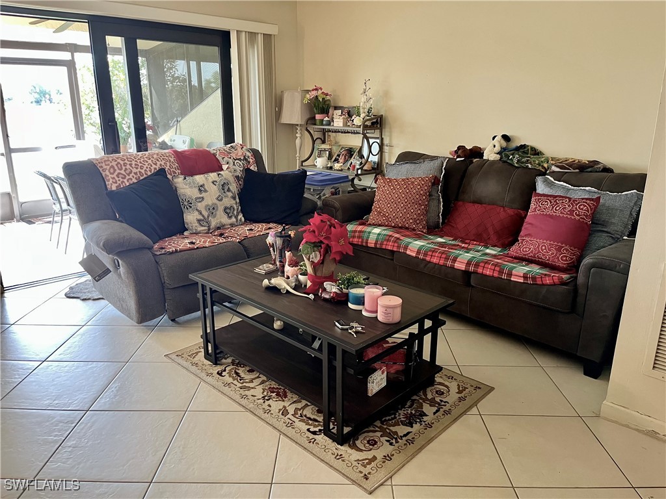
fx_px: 500
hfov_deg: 67.3
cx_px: 333
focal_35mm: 26
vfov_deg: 53.1
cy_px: 250
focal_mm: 5.1
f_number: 1.6
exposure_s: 1/60
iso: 200
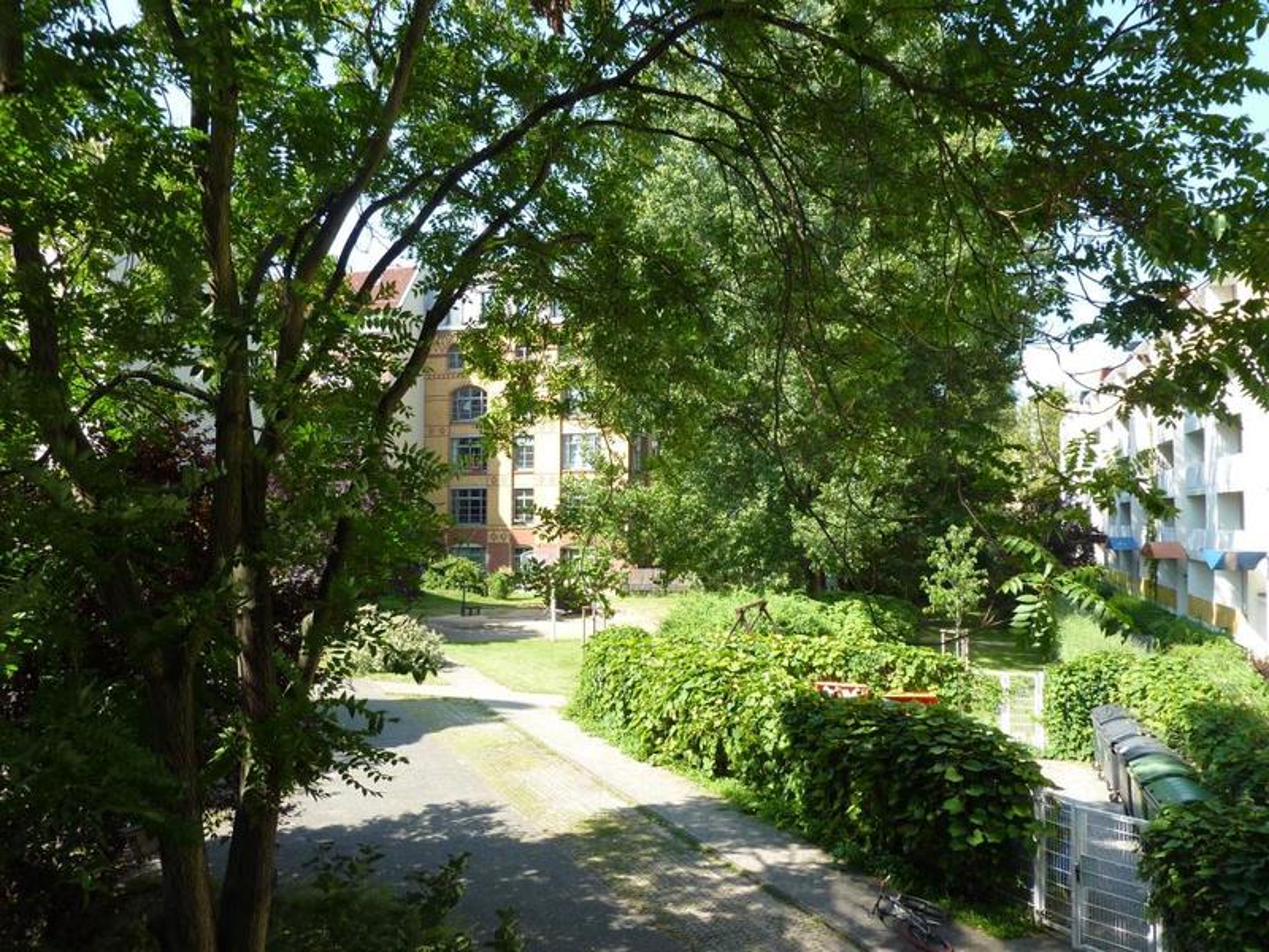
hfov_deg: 69.4
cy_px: 476
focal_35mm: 25
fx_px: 916
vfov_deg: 54.9
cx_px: 634
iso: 100
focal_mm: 4.1
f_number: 4
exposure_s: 1/200
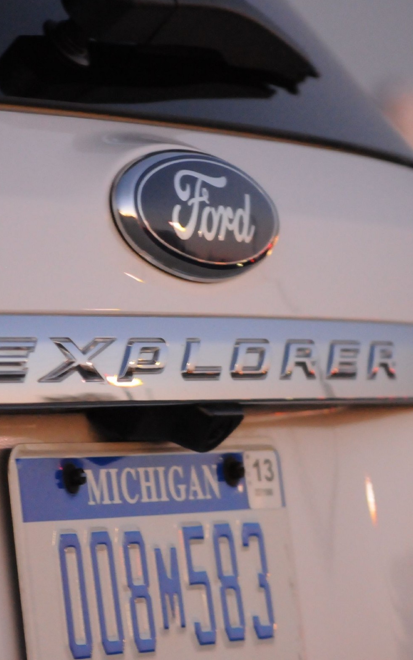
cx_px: 193
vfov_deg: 10.0
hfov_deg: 6.3
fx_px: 3764
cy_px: 312
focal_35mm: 209
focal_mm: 86
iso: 2500
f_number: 4.2
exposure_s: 1/8
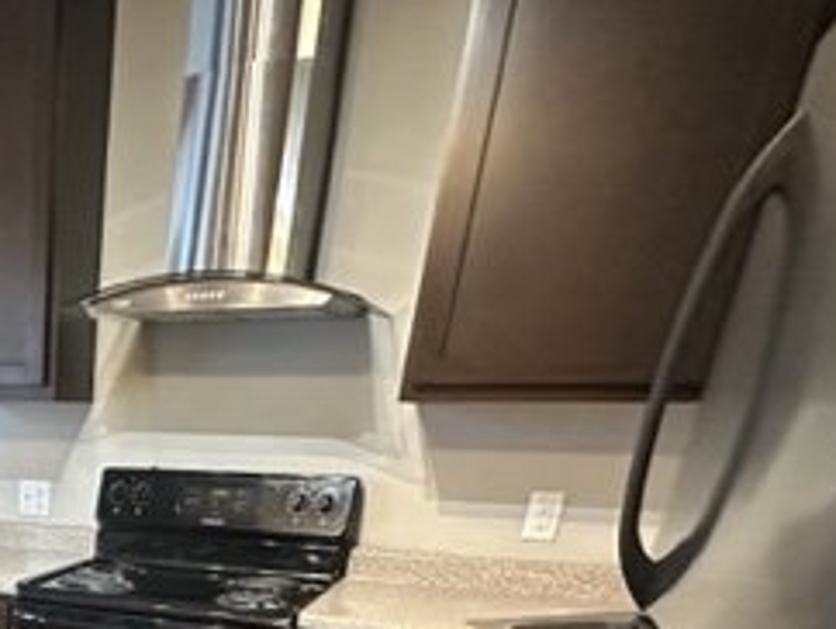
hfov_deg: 42.1
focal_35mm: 37
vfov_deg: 30.5
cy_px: 819
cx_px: -31
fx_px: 894
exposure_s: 1/60
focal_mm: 2.22
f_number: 2.2
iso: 1000
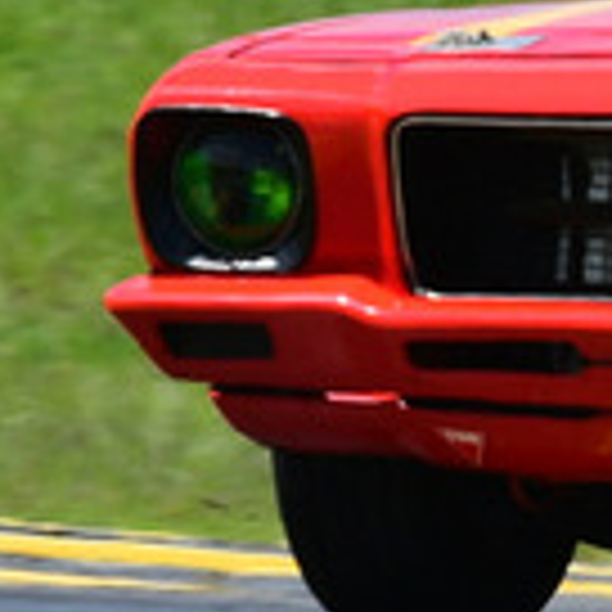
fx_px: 55626
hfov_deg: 0.6
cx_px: 1562
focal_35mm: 2781
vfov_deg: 0.6
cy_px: -58
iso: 400
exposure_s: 1/500
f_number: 13
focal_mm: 370
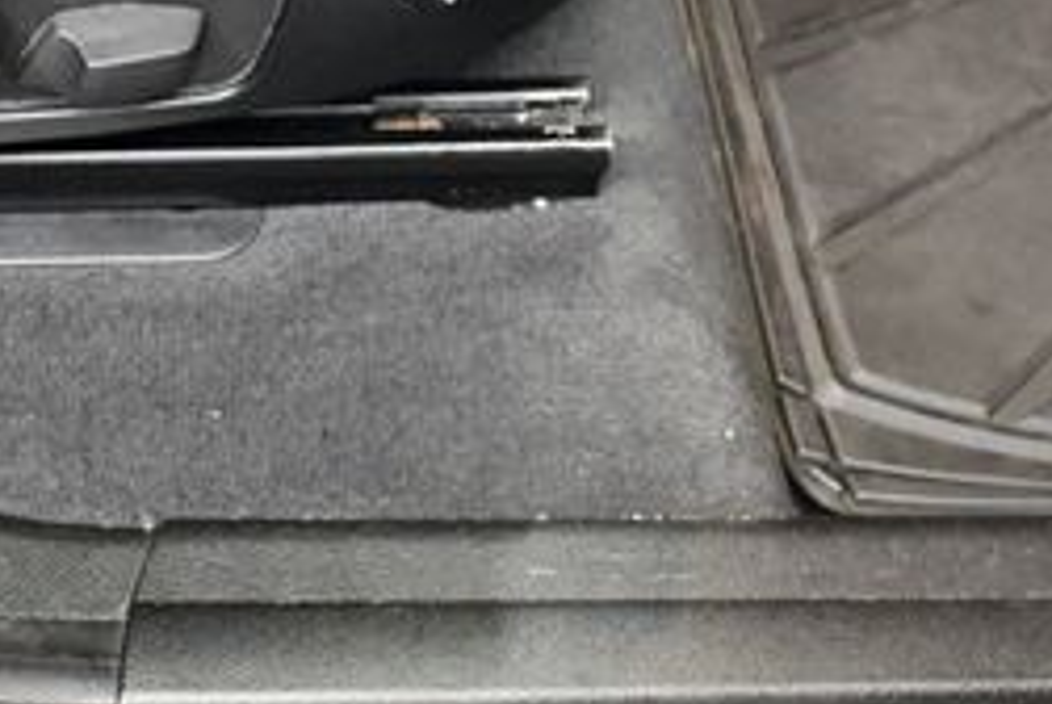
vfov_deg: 12.8
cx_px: 457
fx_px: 3130
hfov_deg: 19.1
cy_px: 411
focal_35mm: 107
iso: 6400
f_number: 3.8
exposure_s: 1/60
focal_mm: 21
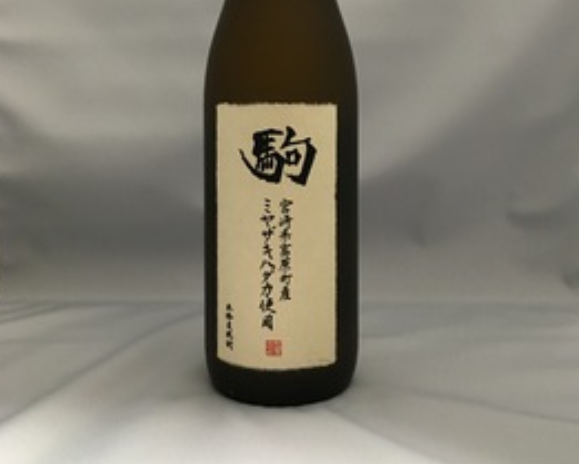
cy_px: 138
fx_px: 669
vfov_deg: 37.6
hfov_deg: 46.8
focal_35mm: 39
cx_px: 291
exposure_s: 1/15
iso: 200
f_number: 2.2
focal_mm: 4.15
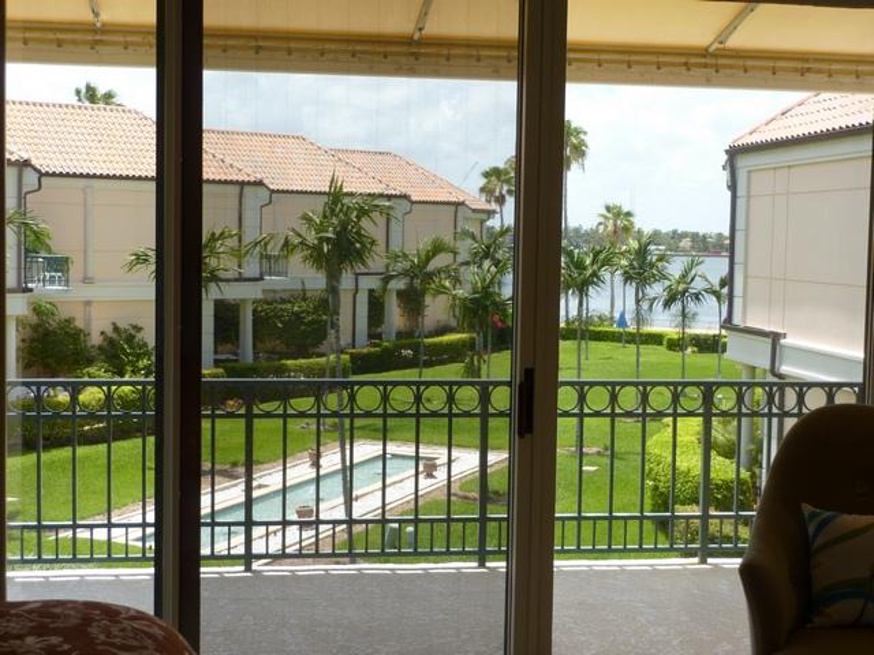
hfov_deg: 39.7
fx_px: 1212
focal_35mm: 48
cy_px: 328
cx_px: 437
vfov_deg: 30.3
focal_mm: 7.9
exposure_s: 1/80
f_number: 3.8
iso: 80
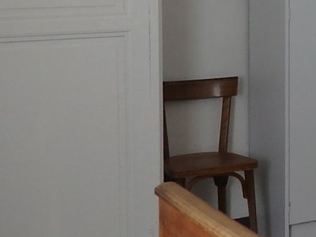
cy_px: -21
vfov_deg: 14.5
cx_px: 450
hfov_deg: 17.9
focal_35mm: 100
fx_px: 913
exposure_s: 1/30
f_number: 3
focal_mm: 4.5
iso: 125
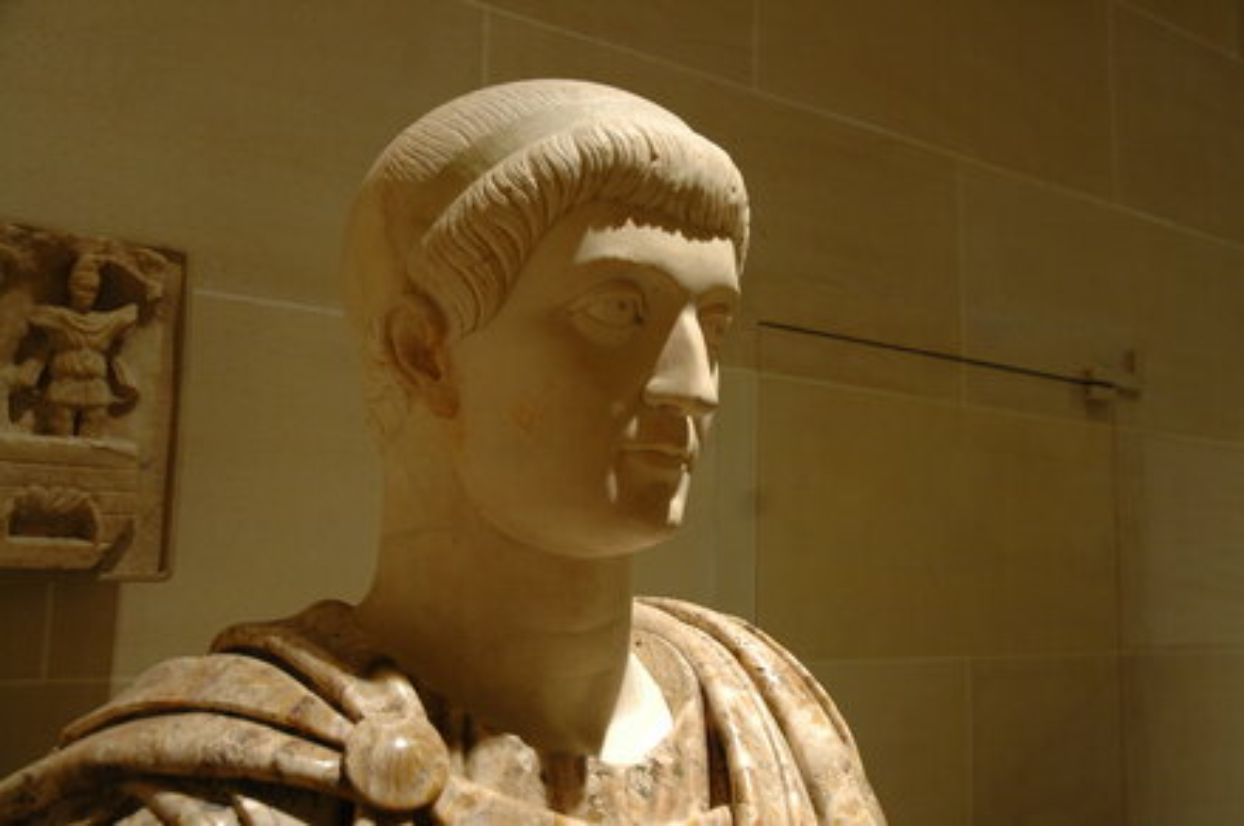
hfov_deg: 51.3
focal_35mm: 38
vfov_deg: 35.4
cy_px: 413
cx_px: 622
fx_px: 1294
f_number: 3.8
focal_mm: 25
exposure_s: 1/8
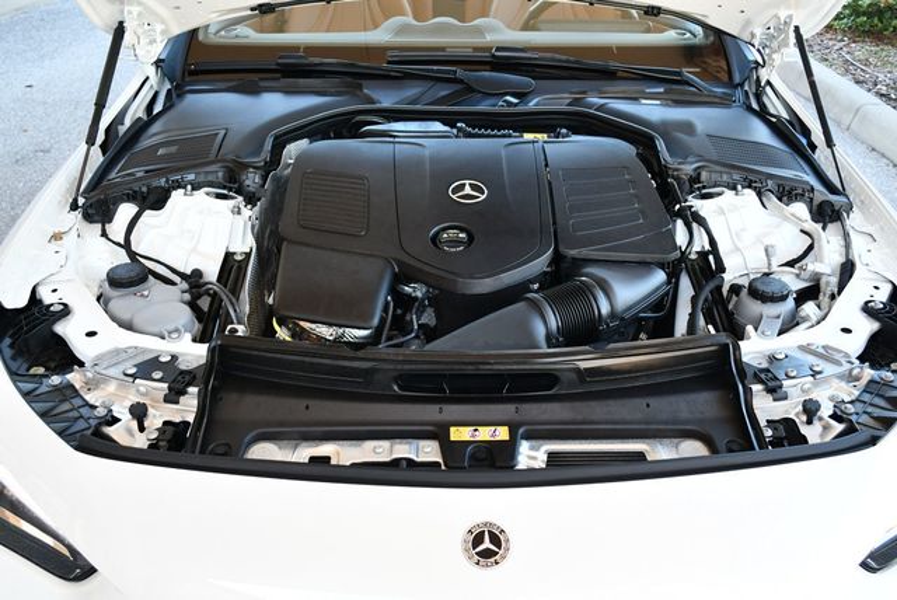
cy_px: 300
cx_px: 448
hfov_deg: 53.1
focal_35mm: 36
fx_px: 898
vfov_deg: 36.9
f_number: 3.5
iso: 560
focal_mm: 18
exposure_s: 1/250
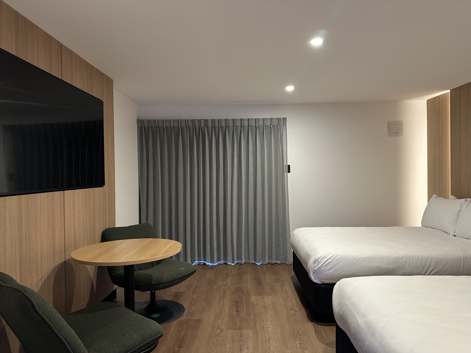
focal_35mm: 24
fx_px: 327
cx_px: 236
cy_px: 176
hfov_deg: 71.6
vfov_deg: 56.8
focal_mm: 6.86
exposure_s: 1/50
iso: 200
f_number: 1.78
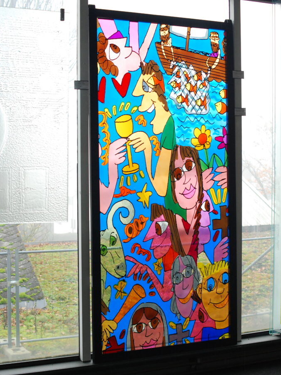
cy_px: 184
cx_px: 139
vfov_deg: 33.5
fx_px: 623
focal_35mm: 58
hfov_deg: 25.4
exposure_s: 1/200
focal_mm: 35
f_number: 7.1
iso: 640
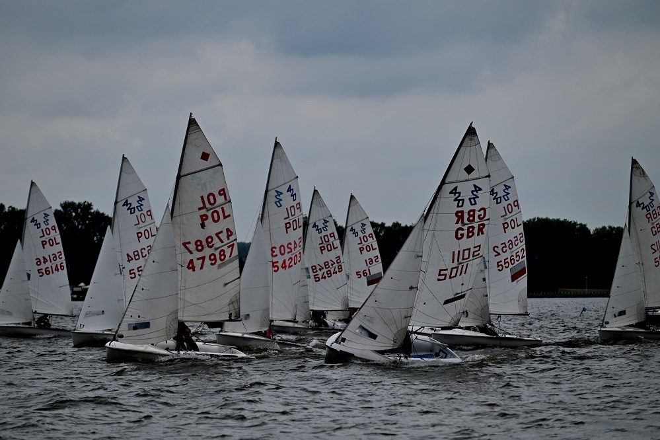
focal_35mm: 170
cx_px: 330
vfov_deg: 8.1
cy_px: 220
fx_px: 3116
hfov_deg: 12.1
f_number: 5
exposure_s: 1/2000
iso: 250
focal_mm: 170
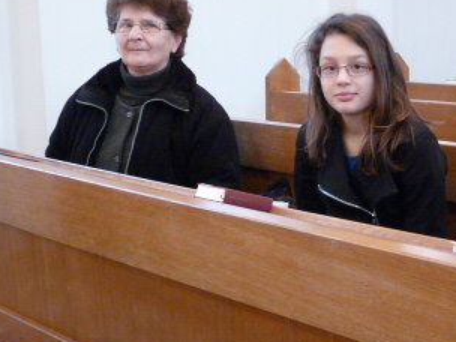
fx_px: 804
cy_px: 147
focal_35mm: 61
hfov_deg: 30.7
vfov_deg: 24.0
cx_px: 380
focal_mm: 4.8
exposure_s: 1/10
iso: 400
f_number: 2.8
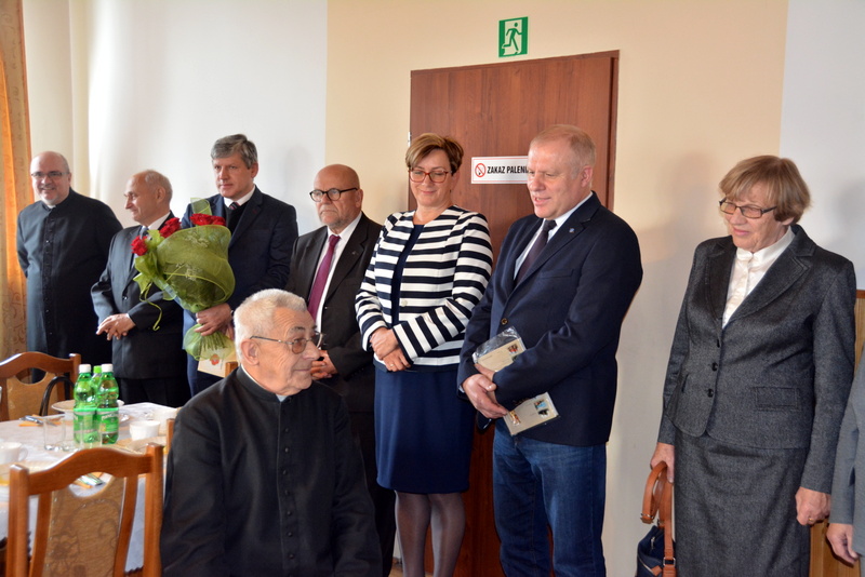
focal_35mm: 44
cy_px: 288
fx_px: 1046
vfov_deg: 30.9
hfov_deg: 44.9
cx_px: 432
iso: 1600
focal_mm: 29
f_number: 4
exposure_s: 1/60
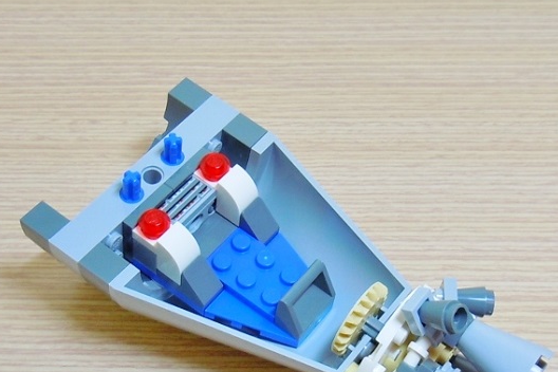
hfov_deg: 41.9
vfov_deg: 28.2
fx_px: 728
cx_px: 287
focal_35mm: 47
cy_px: 280
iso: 100
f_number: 3.5
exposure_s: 1/13
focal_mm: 5.4
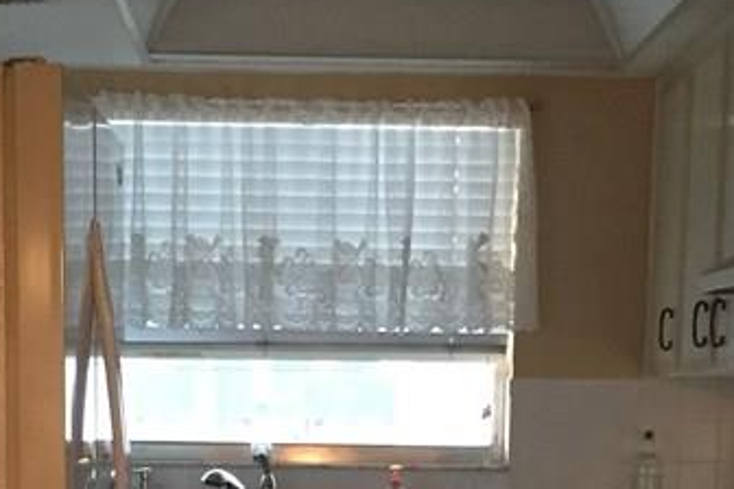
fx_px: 1876
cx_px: 288
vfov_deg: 14.0
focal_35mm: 92
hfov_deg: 22.1
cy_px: 705
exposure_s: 1/20
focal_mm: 4.15
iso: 250
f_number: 2.2
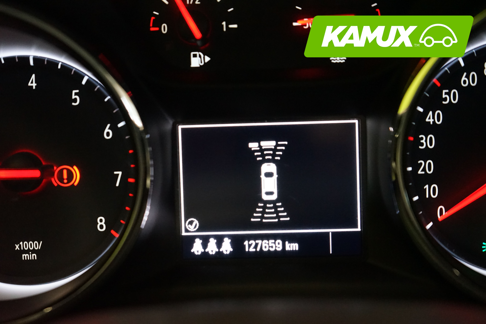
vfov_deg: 29.2
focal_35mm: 46
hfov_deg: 42.7
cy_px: 162
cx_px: 243
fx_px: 621
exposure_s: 1/60
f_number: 4.5
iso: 6400
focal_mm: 46
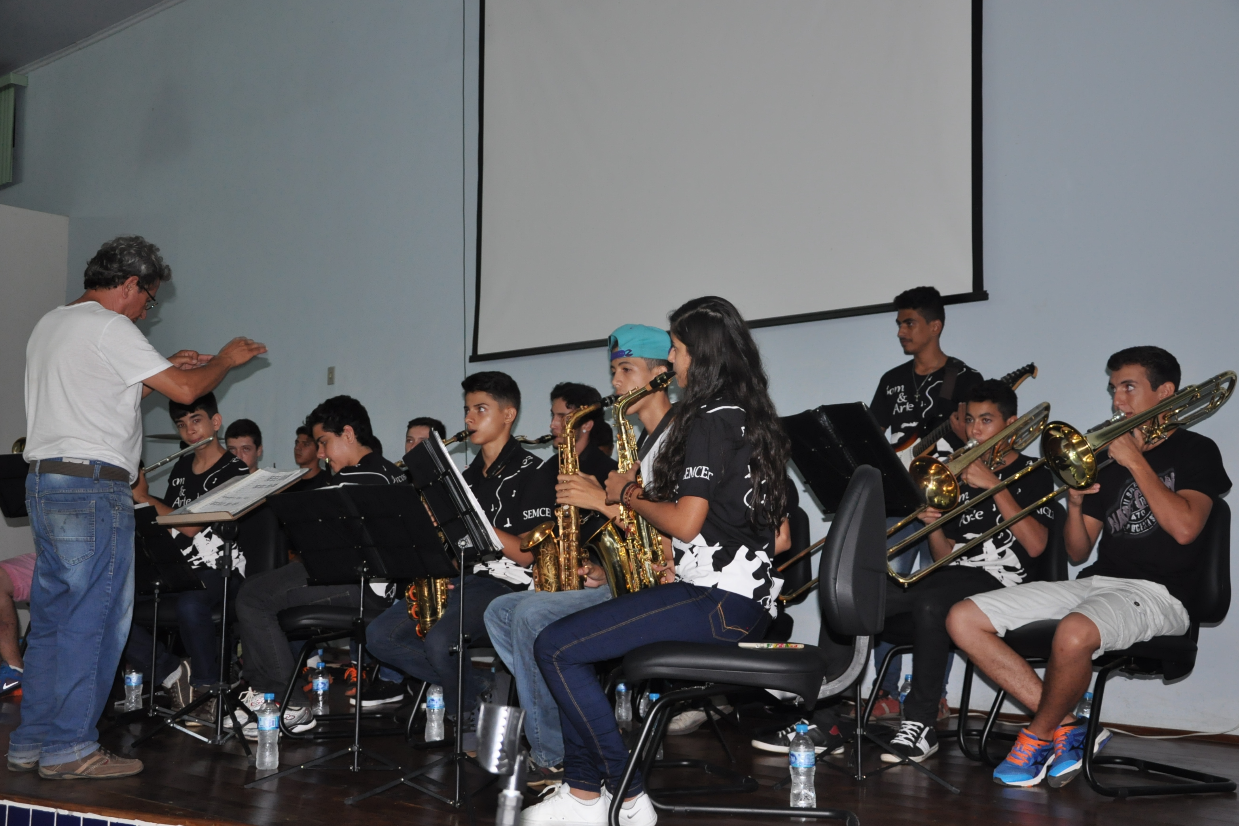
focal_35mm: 40
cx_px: 617
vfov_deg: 33.4
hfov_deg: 48.5
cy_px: 417
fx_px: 1377
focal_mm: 26
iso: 800
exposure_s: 1/60
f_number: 4
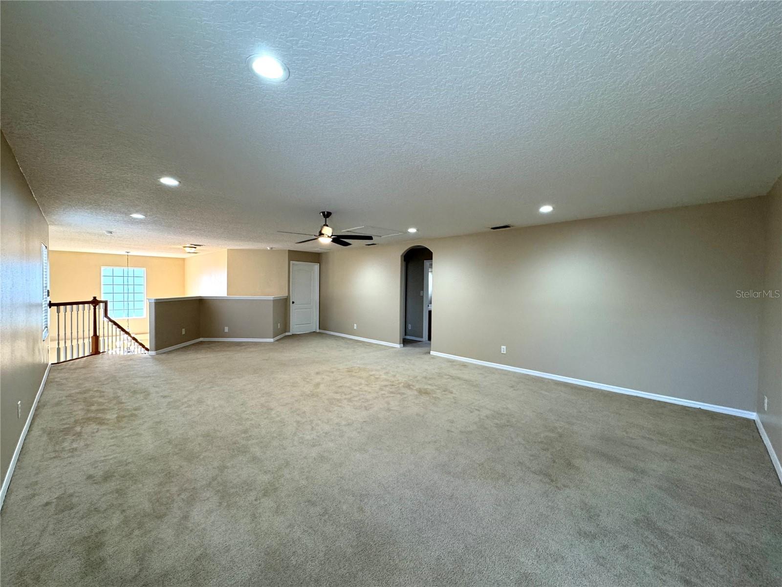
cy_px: 294
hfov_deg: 102.1
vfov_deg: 85.7
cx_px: 391
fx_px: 316
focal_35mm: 14
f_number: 2.2
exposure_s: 1/120
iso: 200
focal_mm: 2.22
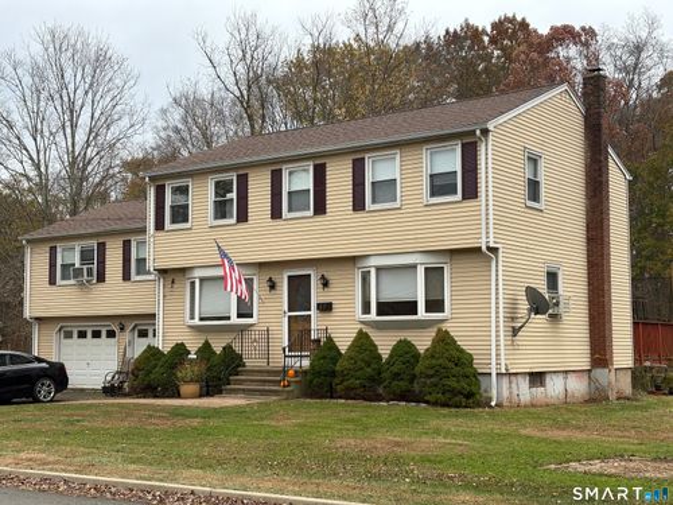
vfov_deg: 28.0
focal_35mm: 52
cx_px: 336
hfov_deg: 36.8
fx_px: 1011
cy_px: 252
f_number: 1.6
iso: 32
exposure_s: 1/571
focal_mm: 5.96
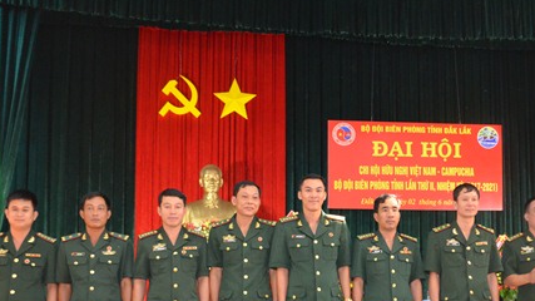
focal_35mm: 47
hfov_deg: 43.4
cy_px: 257
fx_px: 667
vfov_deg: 24.8
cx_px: 330
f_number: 3.8
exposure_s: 1/60
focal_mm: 20
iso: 3200
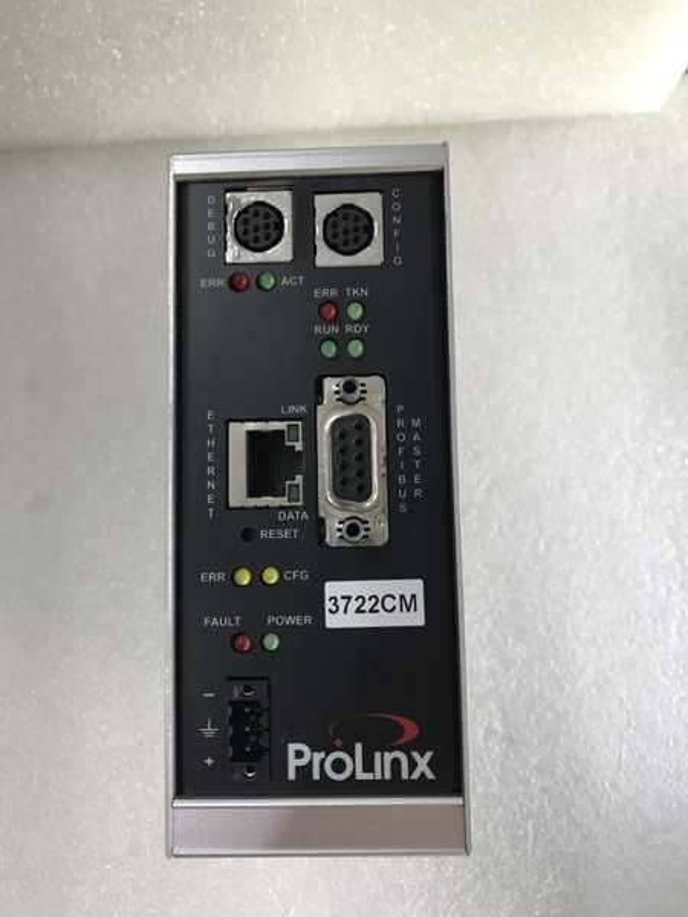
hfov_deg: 49.7
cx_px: 344
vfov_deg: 63.4
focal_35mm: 28
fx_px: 742
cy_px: 458
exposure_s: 1/50
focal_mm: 3.99
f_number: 1.8
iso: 25
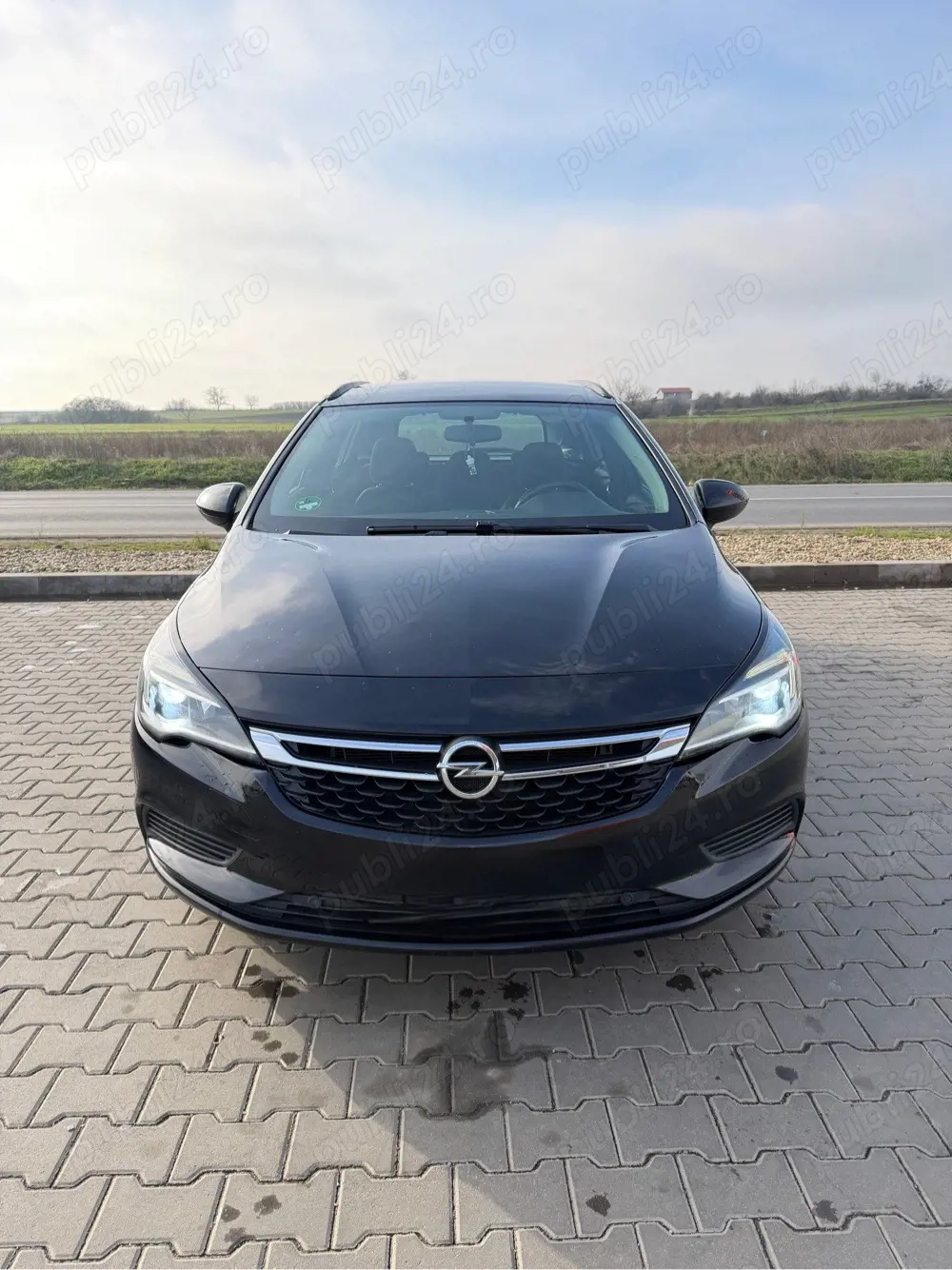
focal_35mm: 24
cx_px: 476
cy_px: 635
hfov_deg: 56.8
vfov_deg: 71.6
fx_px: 880
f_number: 1.78
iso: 100
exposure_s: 1/813
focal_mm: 6.76
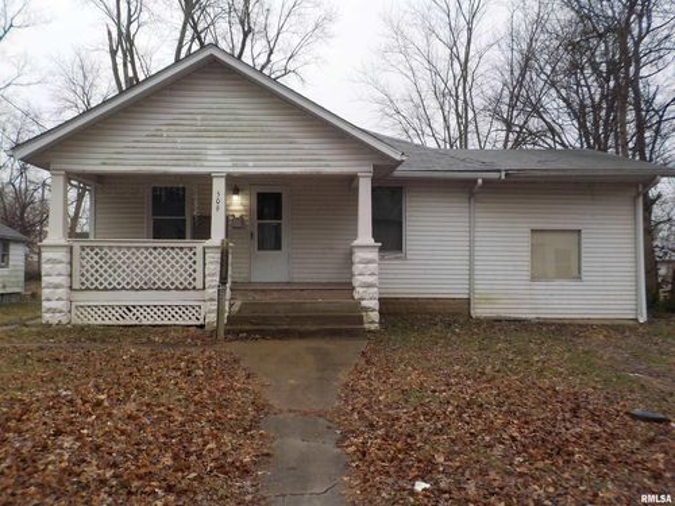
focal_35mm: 30
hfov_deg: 60.0
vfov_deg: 46.8
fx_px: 585
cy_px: 253
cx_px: 338
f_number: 3.3
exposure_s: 1/125
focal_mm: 4.1
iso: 125
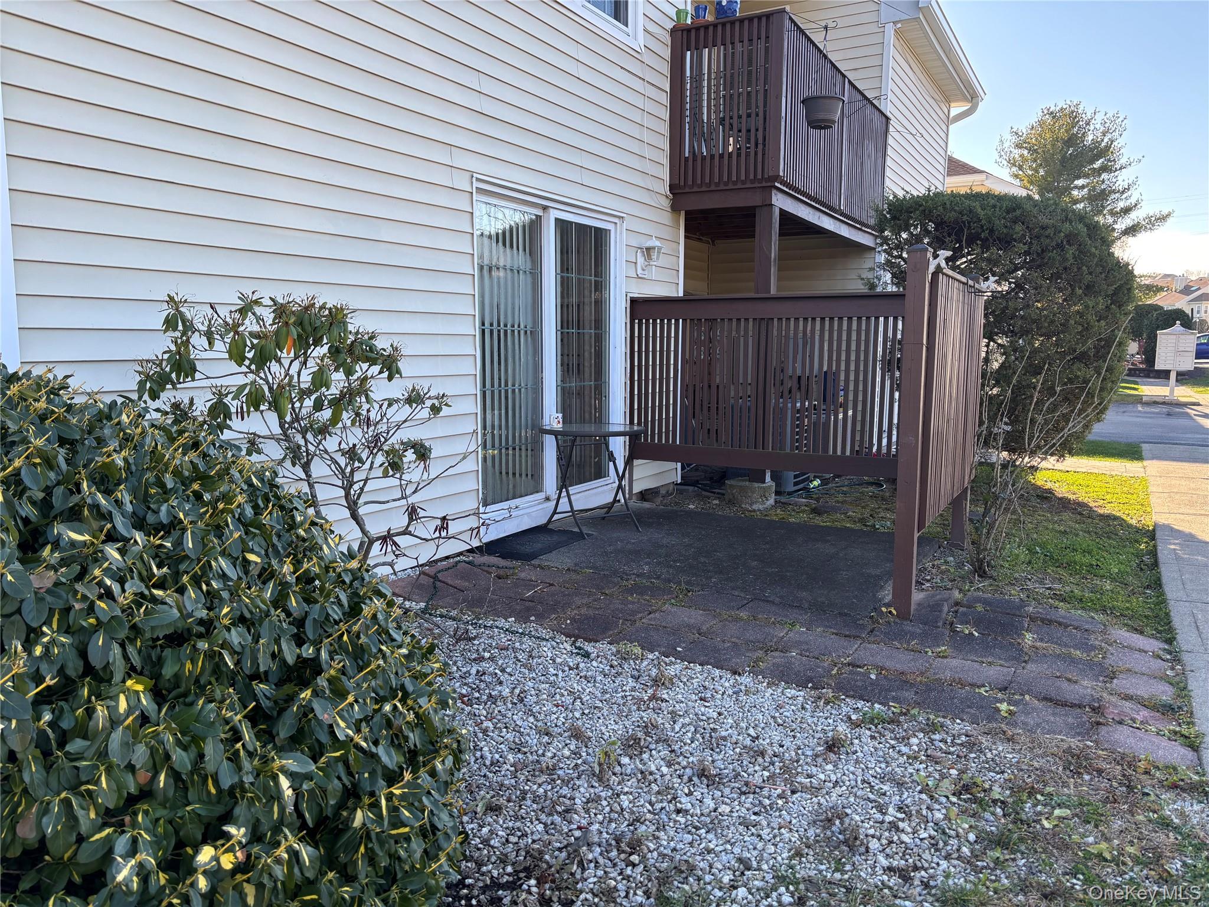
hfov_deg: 67.3
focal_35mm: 26
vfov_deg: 53.1
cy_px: 454
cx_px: 604
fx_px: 908
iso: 50
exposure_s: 1/397
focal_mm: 5.96
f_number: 1.6
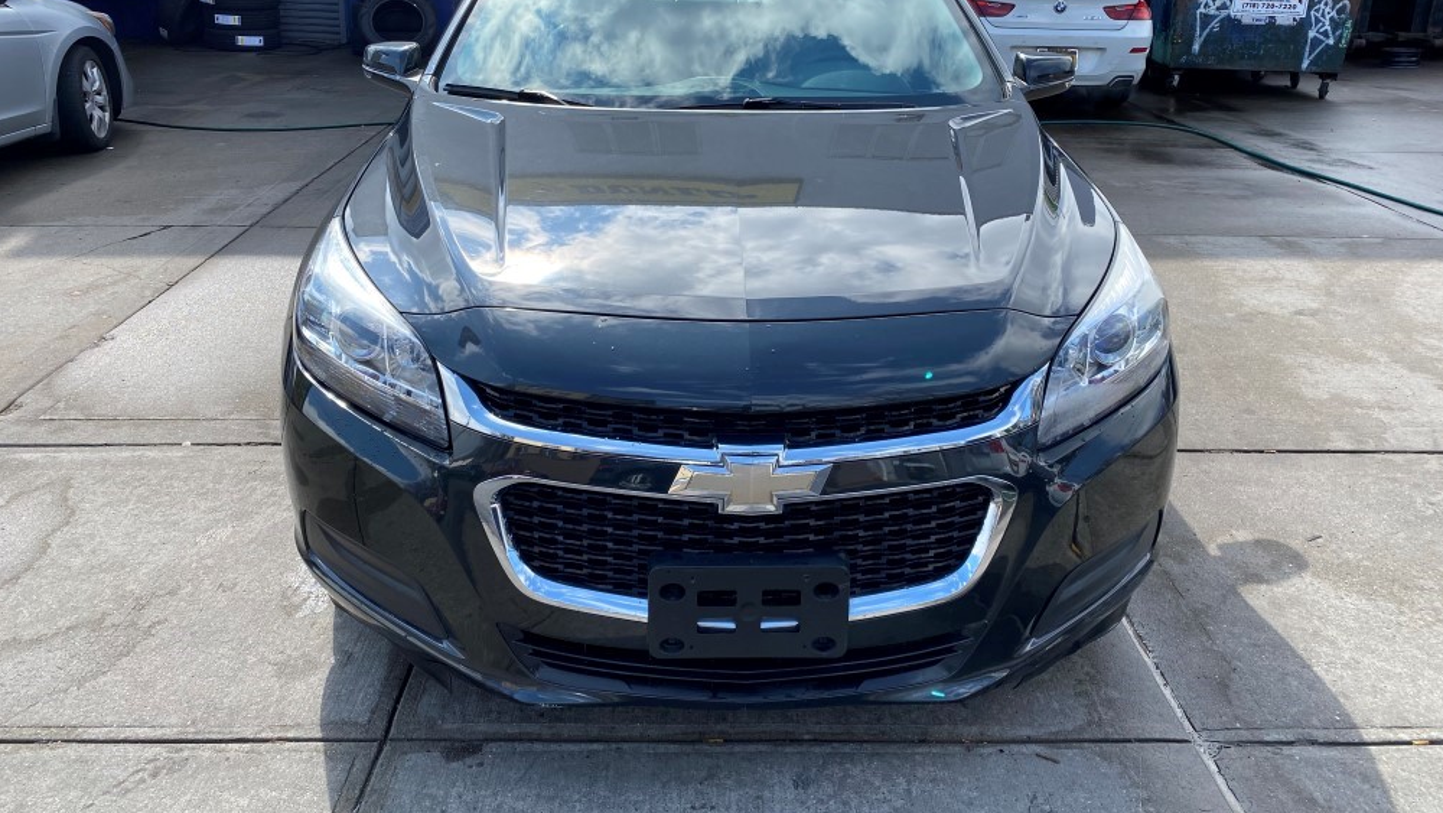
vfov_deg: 40.1
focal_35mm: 29
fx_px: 1110
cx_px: 726
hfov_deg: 66.1
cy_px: 332
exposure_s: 1/1054
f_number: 1.8
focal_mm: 4.25
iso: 32
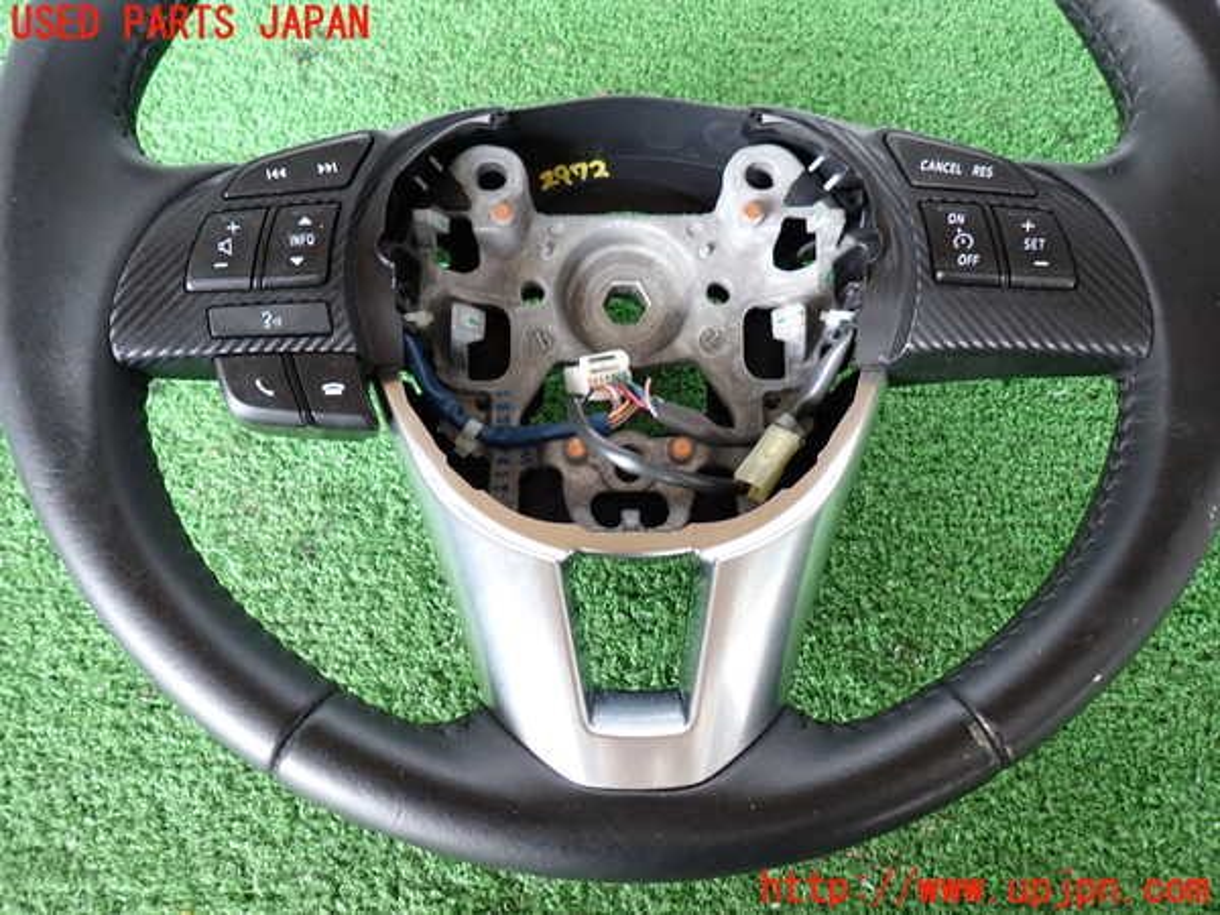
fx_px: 881
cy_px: 458
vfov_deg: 54.9
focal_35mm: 25
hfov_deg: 69.4
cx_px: 610
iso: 200
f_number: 2
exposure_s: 1/40
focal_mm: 4.5
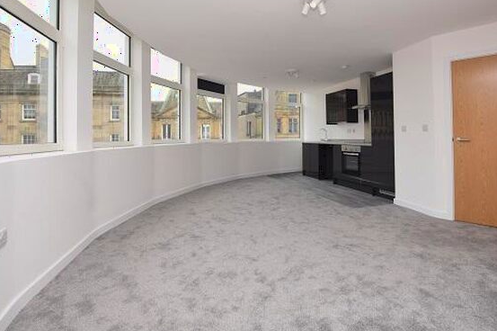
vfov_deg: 63.8
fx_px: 262
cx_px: 269
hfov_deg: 86.8
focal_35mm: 19
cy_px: 130
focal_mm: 10
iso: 110
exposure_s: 1/125
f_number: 5.6
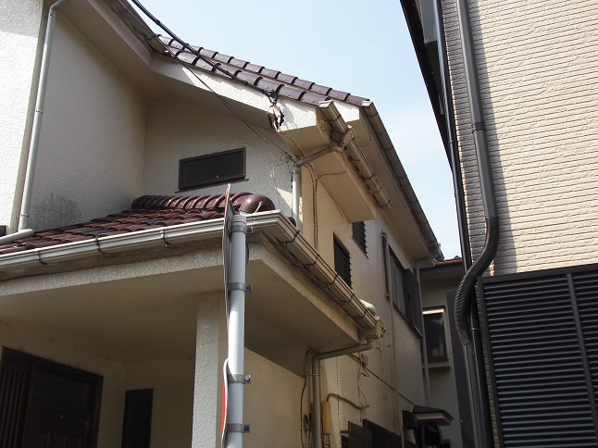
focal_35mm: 37
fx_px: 639
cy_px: 224
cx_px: 299
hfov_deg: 50.2
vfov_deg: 38.6
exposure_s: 1/400
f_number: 3.6
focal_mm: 6.61
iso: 64
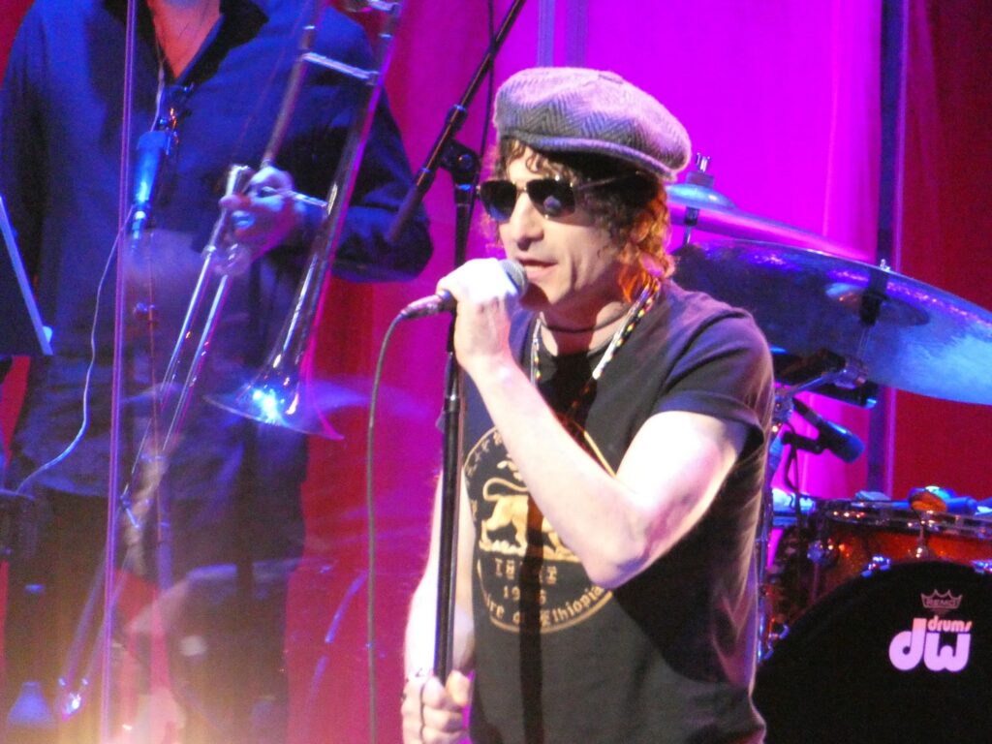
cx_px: 496
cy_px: 372
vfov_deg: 1.8
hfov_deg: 2.4
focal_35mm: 824
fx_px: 23614
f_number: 6.4
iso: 2000
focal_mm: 129
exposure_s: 1/15
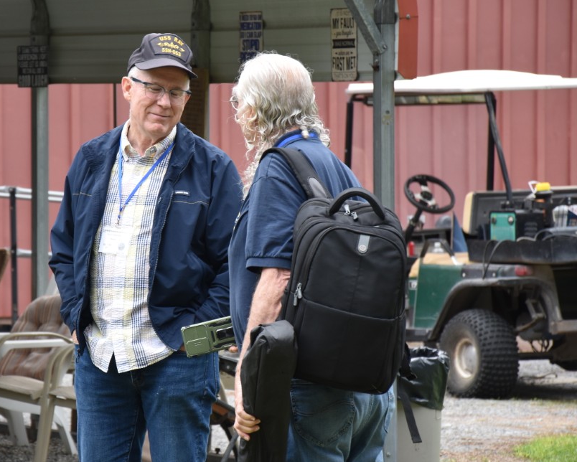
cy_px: 217
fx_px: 3616
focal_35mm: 212
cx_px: 187
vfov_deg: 7.3
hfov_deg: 9.1
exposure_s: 1/250
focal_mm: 105
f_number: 5.6
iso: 400
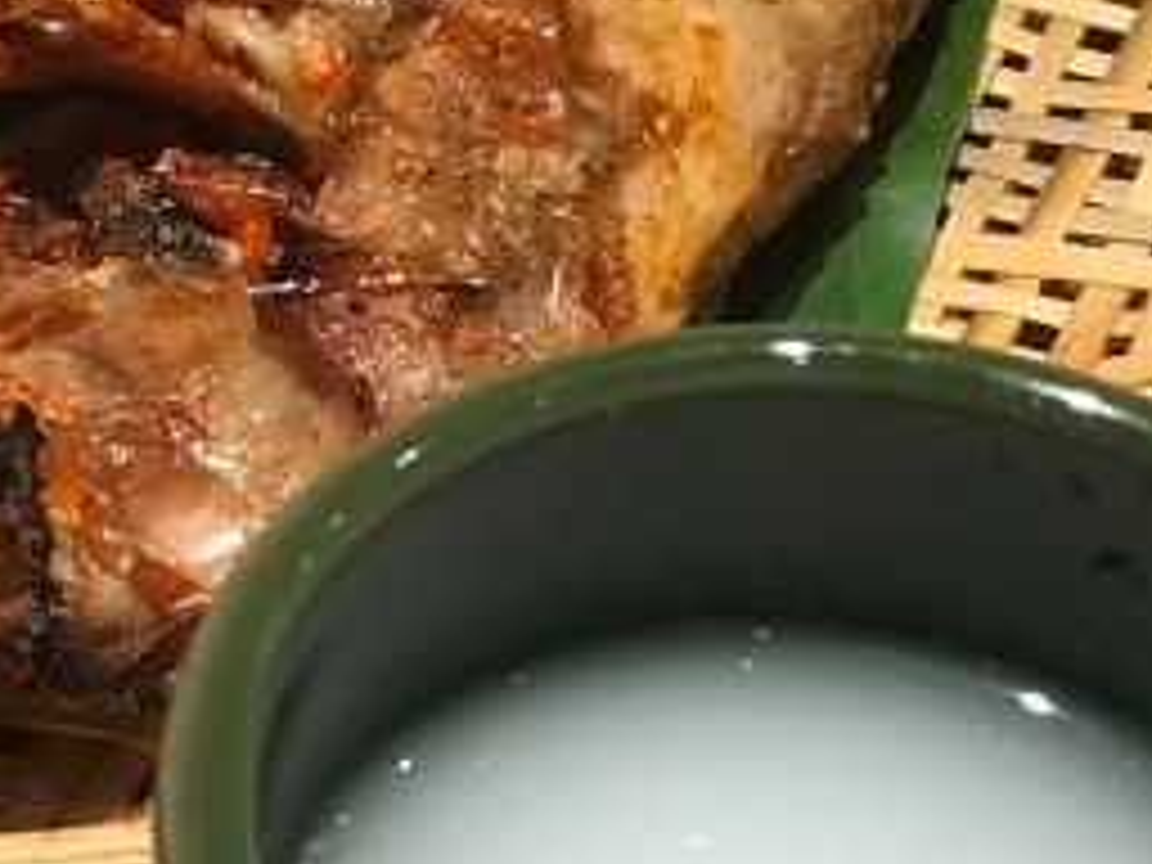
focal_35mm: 156
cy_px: 32
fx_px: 5192
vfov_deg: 9.5
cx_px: -11
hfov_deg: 12.5
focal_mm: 6.6
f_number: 2.8
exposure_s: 1/100
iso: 400
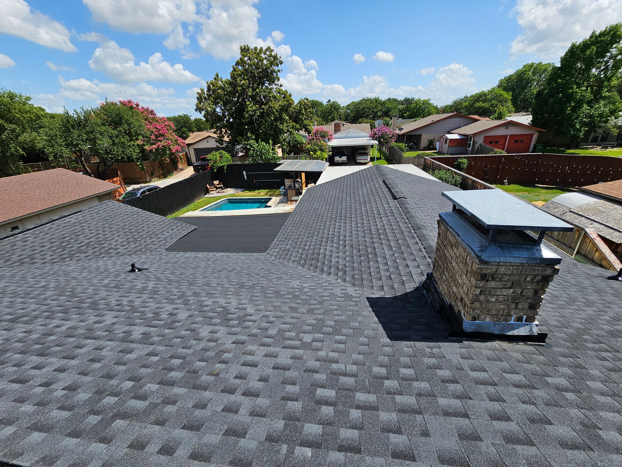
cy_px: 234
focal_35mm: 13
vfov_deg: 89.9
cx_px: 311
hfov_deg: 106.2
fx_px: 234
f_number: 2.2
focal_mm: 2.2
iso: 50
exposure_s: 1/2111
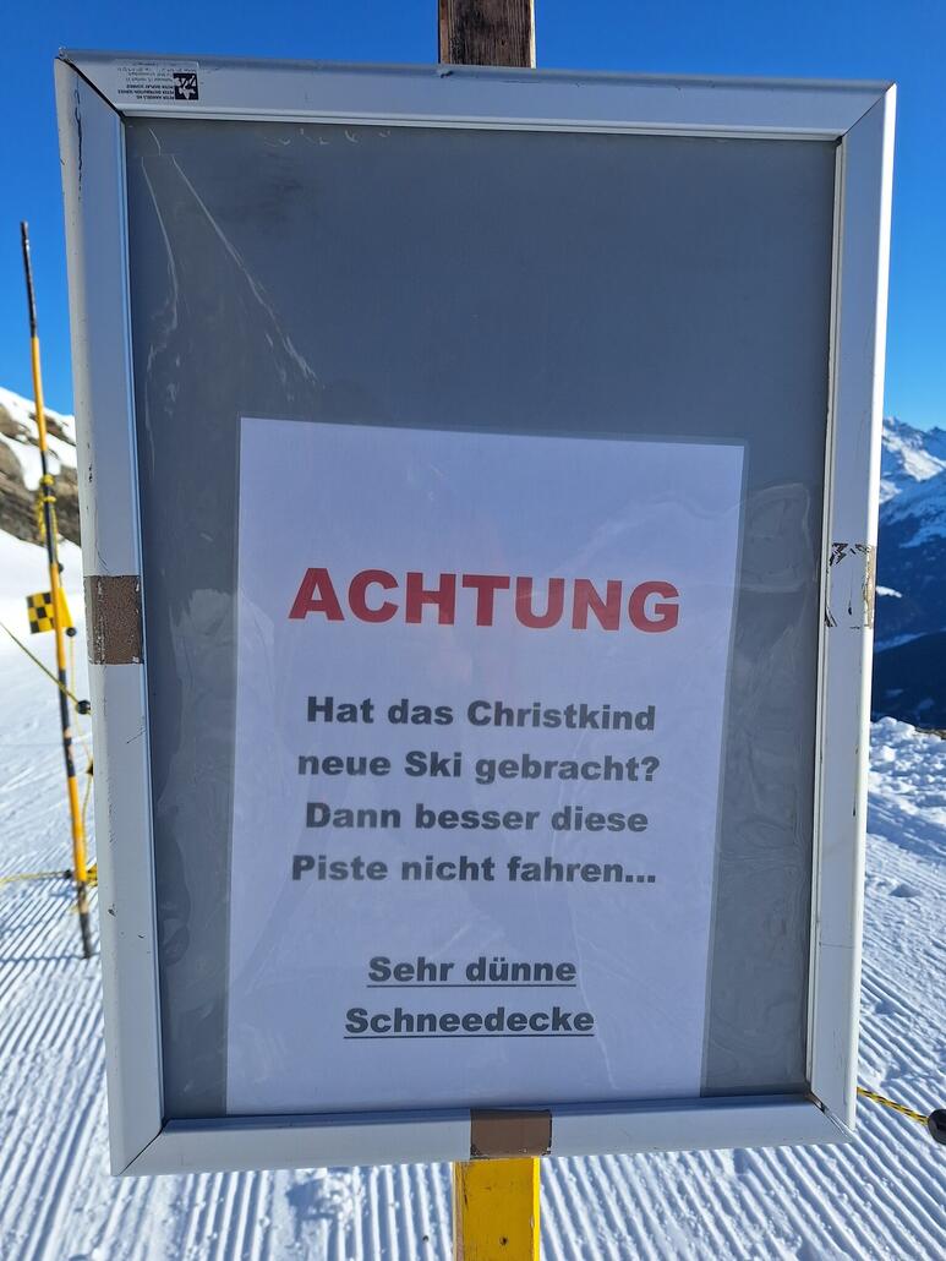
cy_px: 630
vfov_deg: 73.9
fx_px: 838
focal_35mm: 23
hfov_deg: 58.9
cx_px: 473
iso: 40
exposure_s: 1/4115
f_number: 1.8
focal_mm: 5.54
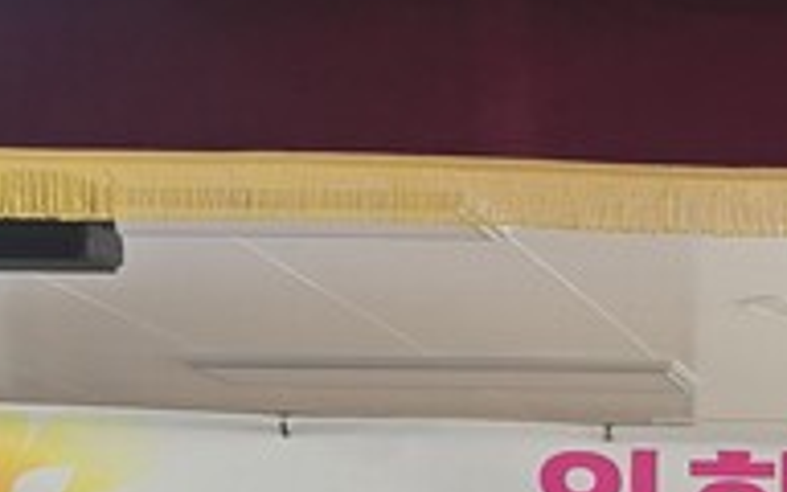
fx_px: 2617
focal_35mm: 122
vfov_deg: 9.8
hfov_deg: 15.7
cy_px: 1082
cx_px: 1176
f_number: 1.7
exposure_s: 1/120
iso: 40
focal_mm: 6.3
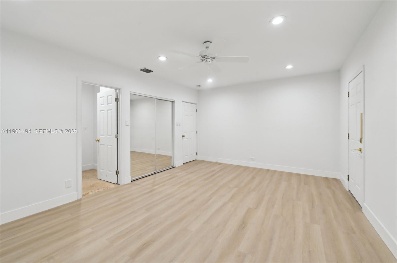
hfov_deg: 104.3
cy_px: 132
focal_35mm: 14
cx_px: 198
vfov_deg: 81.1
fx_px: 154
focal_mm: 14
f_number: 8
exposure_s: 1/13
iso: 250
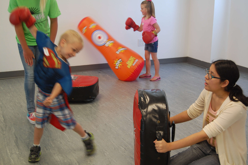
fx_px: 392
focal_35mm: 57
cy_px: 82
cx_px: 124
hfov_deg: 35.1
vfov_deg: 23.7
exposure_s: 1/40
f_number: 5
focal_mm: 38
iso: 400
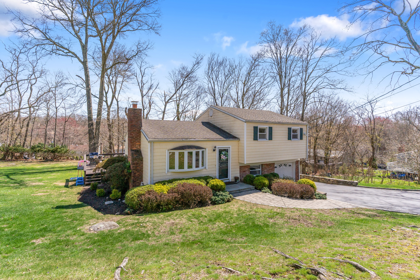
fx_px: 198
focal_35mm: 17
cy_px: 140
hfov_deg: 93.3
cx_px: 210
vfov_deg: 70.4
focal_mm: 17
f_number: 8
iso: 320
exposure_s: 1/200
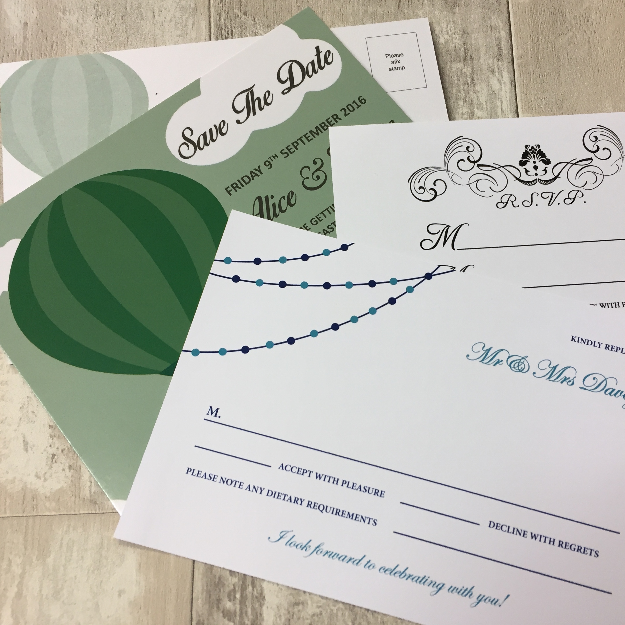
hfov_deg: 47.1
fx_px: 715
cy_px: 313
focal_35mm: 35
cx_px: 358
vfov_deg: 47.2
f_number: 2.2
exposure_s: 1/33
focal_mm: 4.15
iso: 40
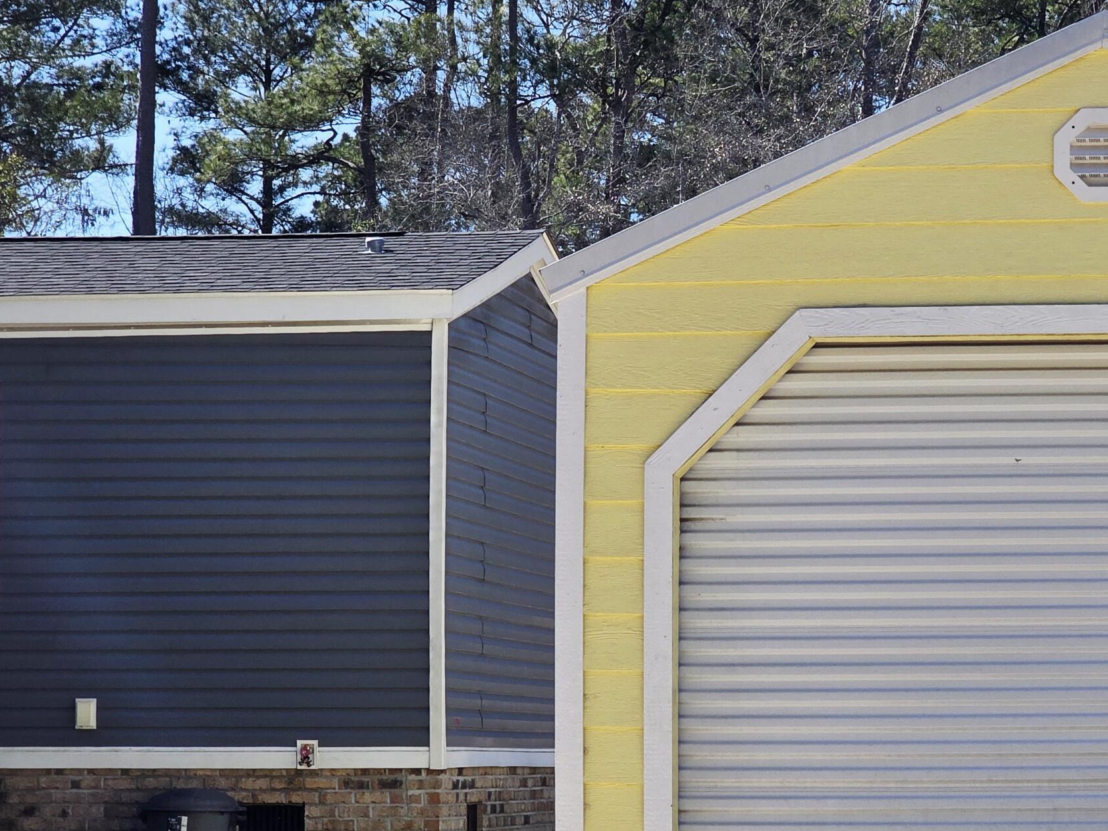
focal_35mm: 123
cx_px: 866
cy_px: 603
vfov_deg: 12.0
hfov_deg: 15.9
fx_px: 3937
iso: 50
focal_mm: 7.9
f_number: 2.4
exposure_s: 1/2000
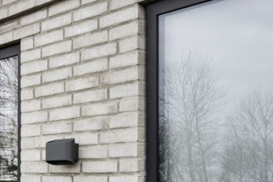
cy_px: 190
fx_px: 591
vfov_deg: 17.0
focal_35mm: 78
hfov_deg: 24.8
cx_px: 1
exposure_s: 1/250
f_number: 8
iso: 320
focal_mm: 30
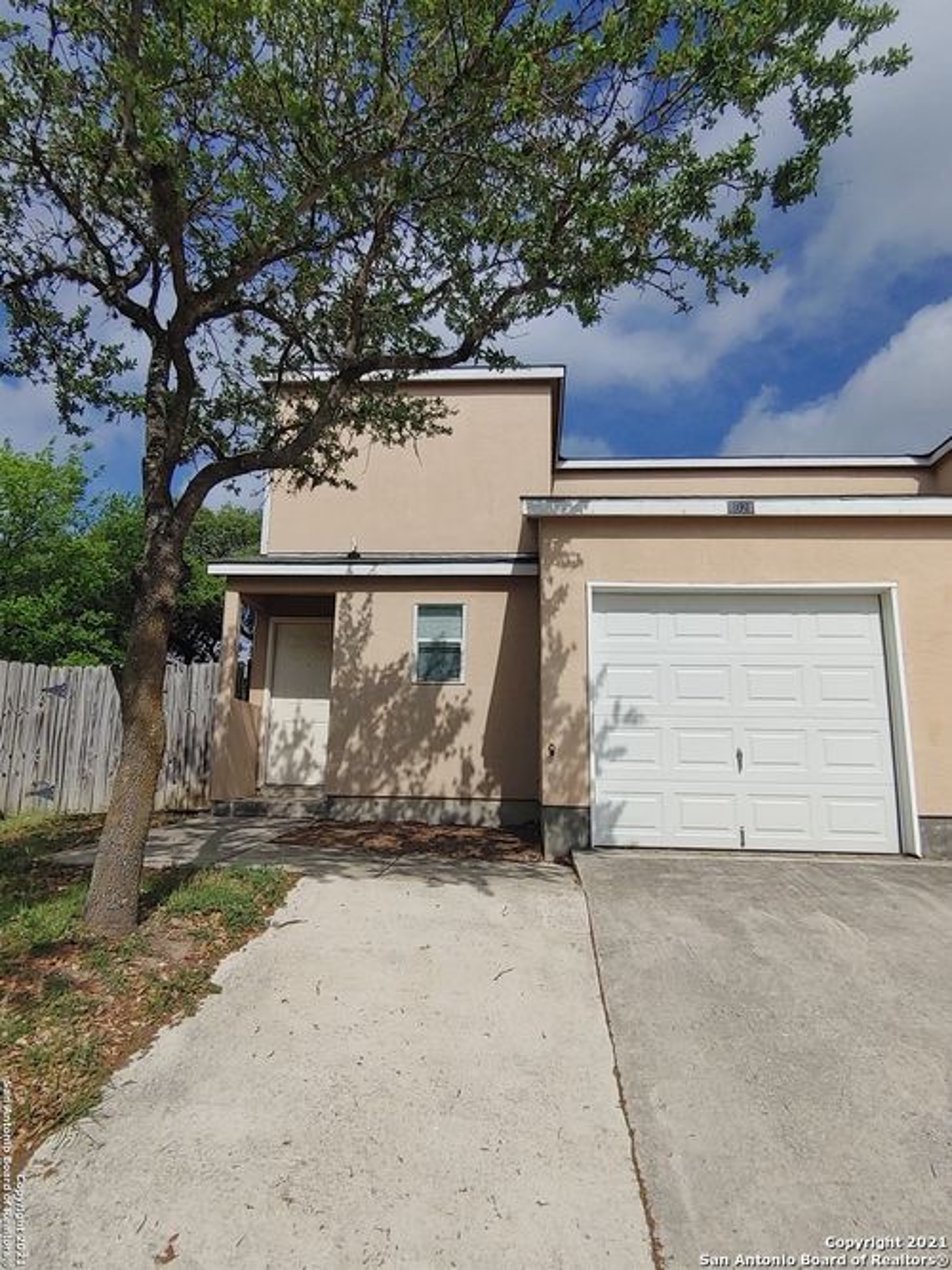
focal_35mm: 20
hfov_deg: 66.0
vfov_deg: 81.8
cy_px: 635
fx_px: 734
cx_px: 476
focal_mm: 1.75
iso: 50
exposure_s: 1/2326
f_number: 2.4
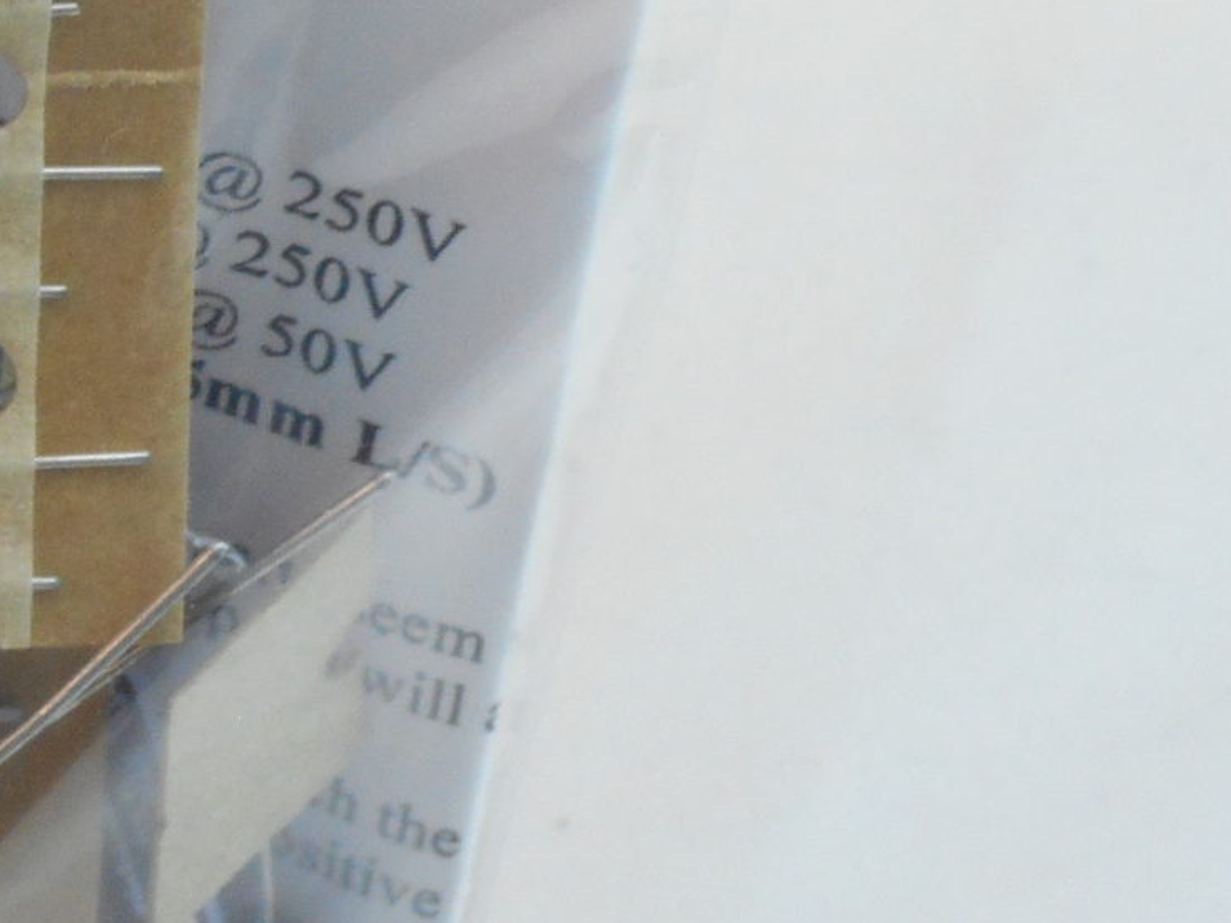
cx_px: -757
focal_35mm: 205
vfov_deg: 7.2
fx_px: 7291
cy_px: -98
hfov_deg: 9.3
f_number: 5.1
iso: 280
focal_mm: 10.5
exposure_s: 1/30
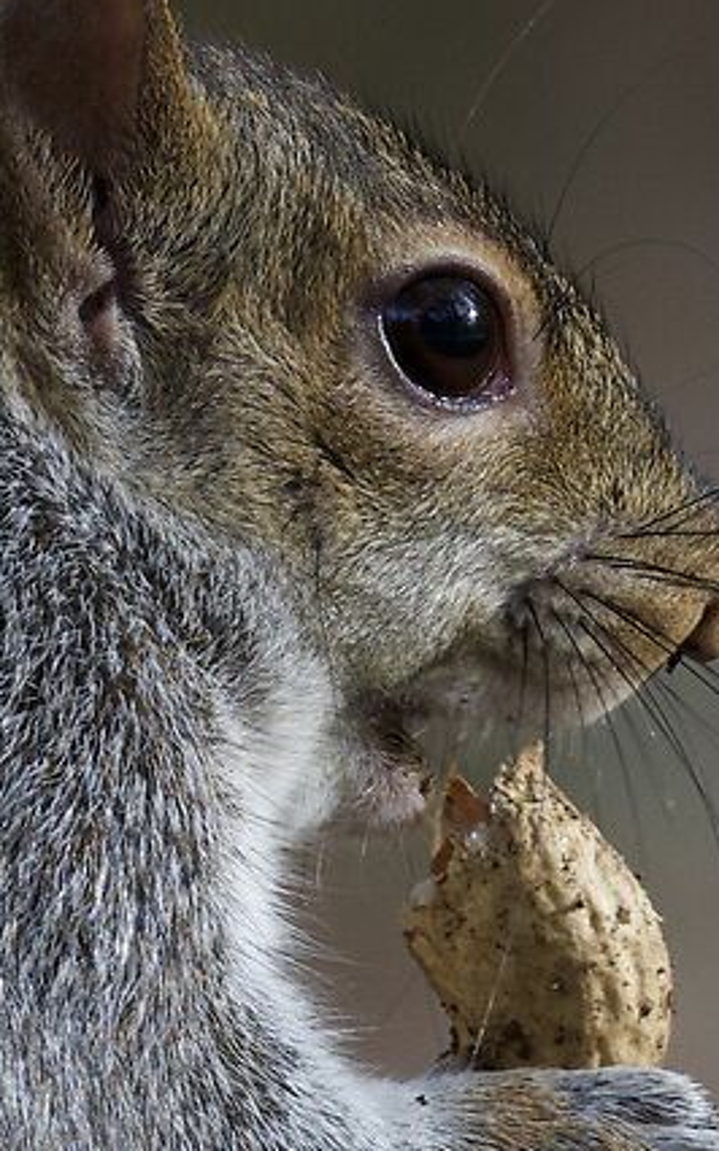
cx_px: 35
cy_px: 1100
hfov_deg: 0.5
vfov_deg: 0.7
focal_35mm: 2869
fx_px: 90010
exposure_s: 1/400
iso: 1000
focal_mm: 500
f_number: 8
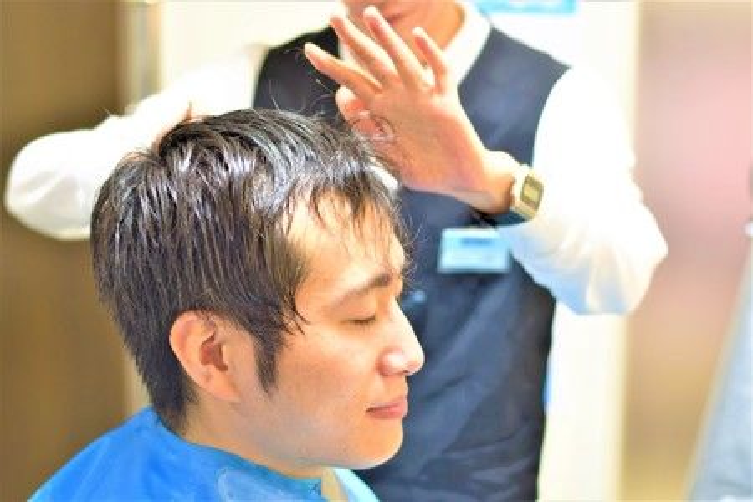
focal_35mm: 75
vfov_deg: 18.2
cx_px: 376
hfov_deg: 27.0
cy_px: 251
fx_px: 1569
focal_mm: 50
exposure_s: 1/60
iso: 450
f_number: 2.8
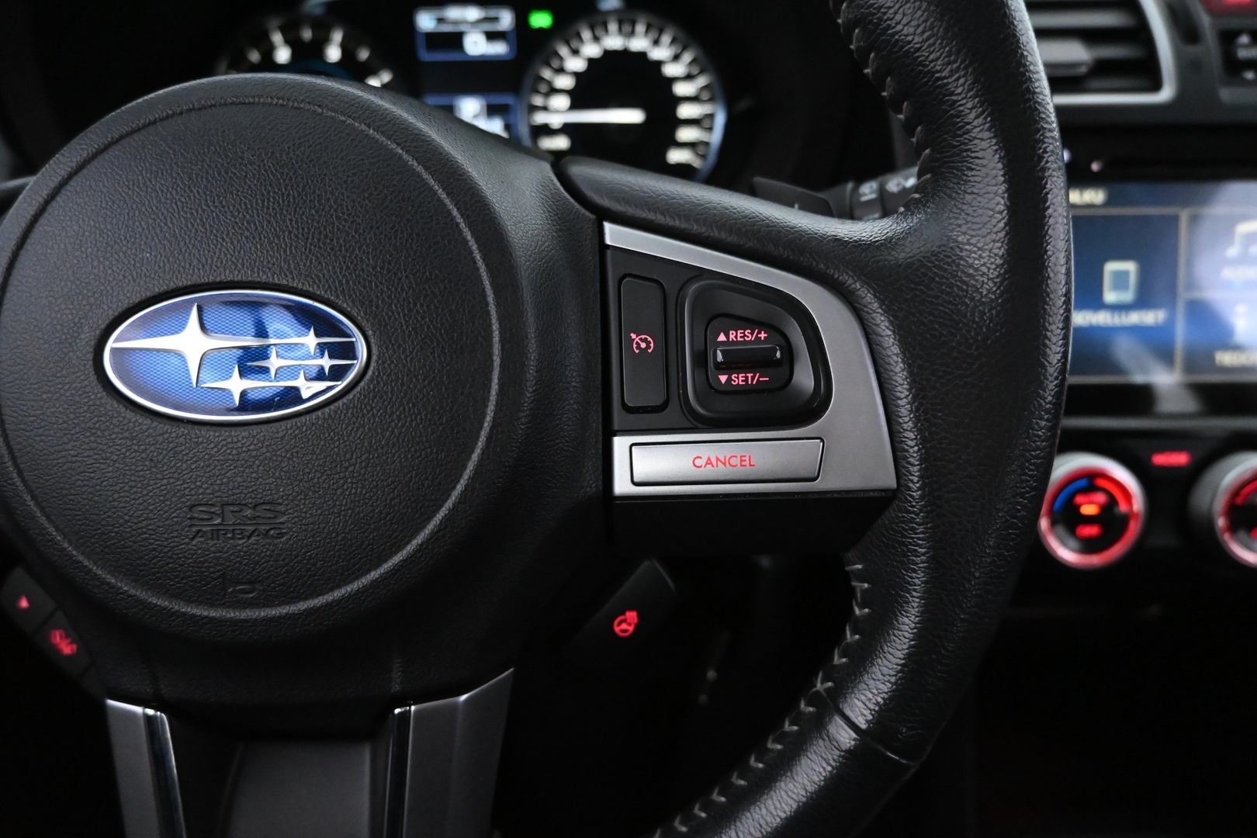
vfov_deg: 53.1
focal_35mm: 24
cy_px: 419
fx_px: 838
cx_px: 628
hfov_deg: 73.7
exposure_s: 1/80
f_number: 3.5
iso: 6400
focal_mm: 16
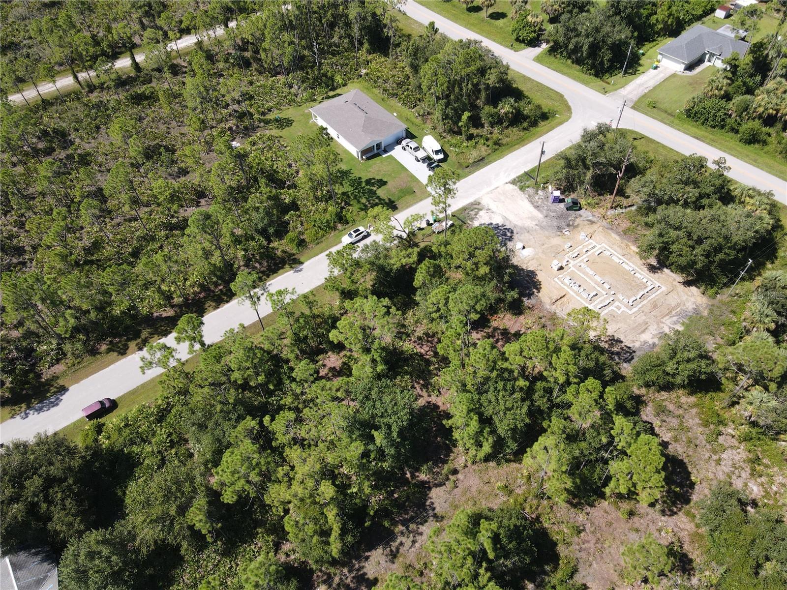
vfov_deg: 56.8
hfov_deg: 71.6
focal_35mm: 24
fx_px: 546
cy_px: 295
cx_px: 394
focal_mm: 4.5
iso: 100
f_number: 2.8
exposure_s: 1/400
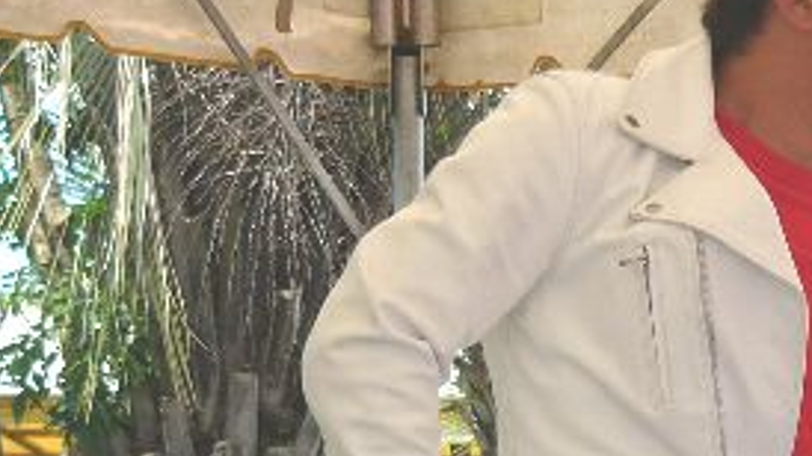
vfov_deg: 4.8
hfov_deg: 8.5
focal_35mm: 252
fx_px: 5425
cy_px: 412
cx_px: 818
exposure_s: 1/320
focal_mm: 16.4
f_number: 2.8
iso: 50
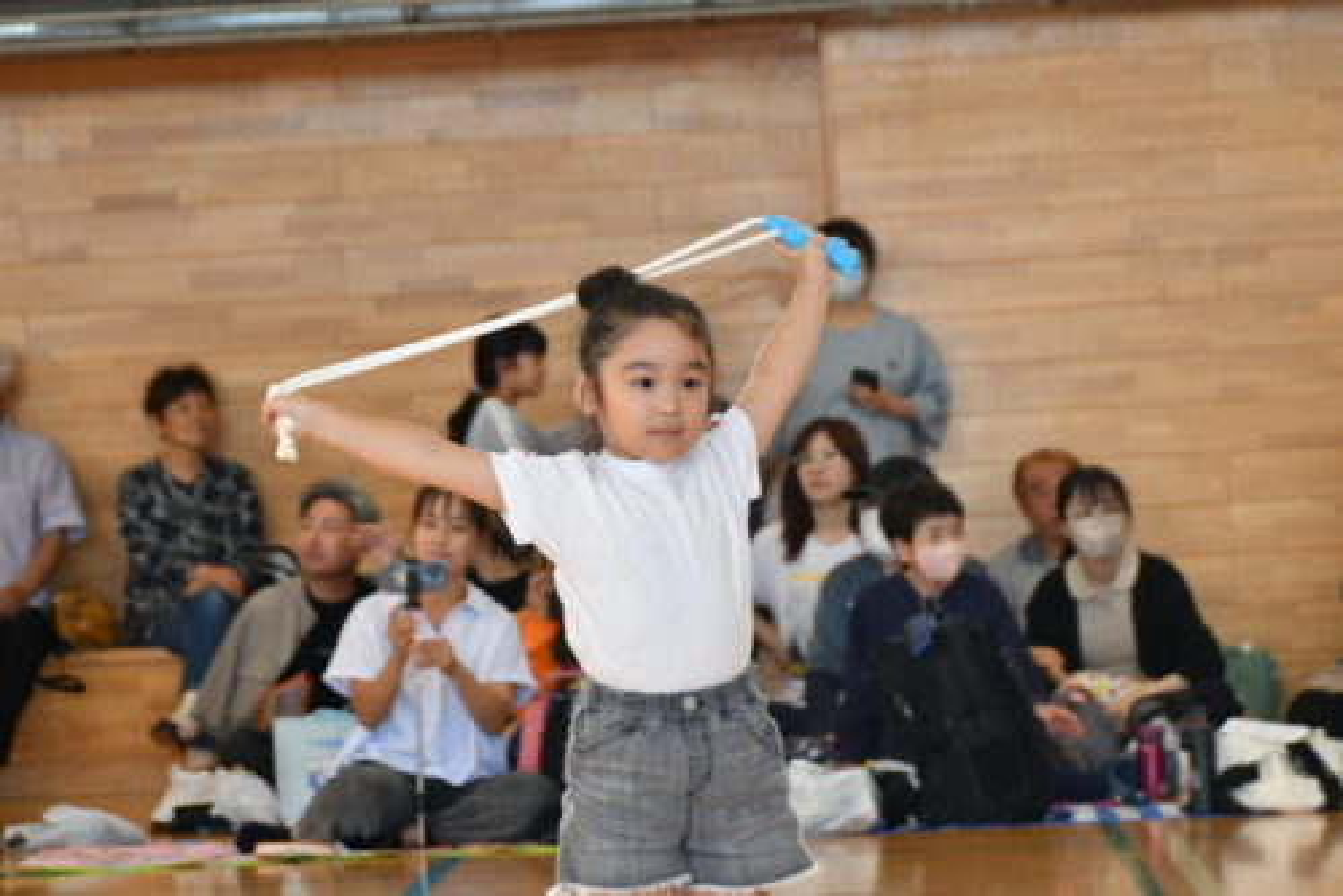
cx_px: 672
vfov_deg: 6.5
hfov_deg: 9.8
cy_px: 448
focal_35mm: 210
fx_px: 7836
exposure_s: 1/160
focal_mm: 105
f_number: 5.6
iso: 800
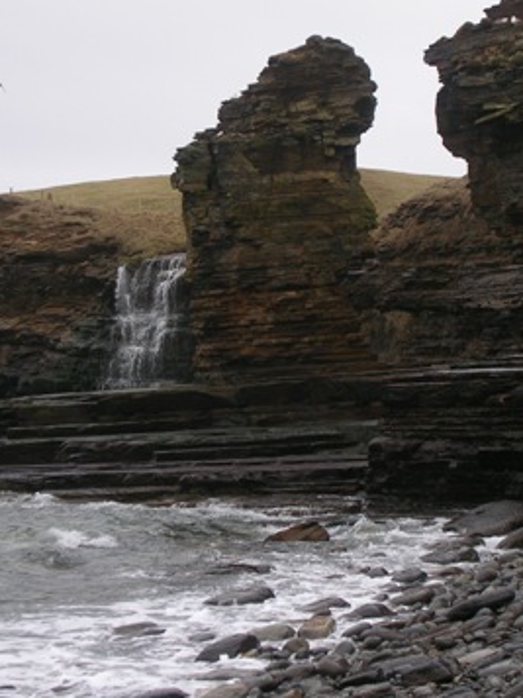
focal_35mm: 102
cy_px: 298
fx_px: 2055
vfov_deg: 19.2
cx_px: 288
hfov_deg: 14.5
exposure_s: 1/82.3
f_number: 4
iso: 50
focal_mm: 12.3
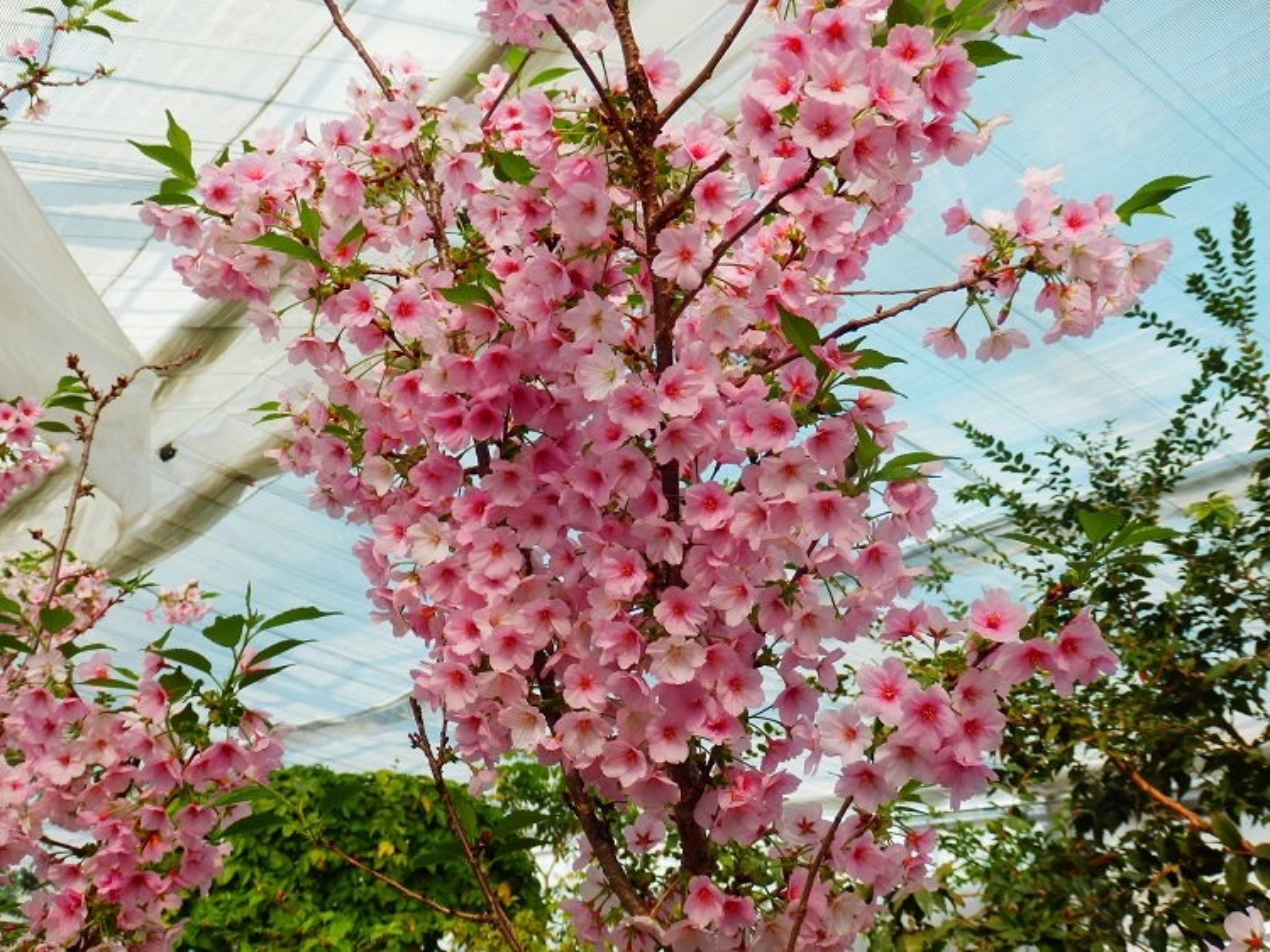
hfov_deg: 50.2
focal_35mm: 37
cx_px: 635
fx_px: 1357
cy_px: 476
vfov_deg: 38.6
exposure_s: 1/200
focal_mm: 6.6
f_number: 3.6
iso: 80
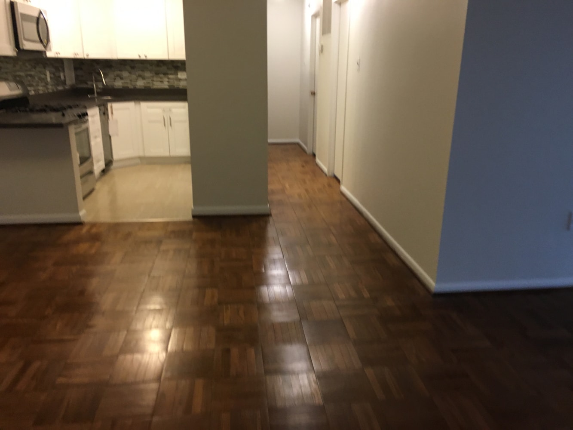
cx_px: 286
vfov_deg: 48.2
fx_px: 480
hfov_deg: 61.7
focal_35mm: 29
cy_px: 215
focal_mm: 4.15
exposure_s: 1/30
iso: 125
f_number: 2.2
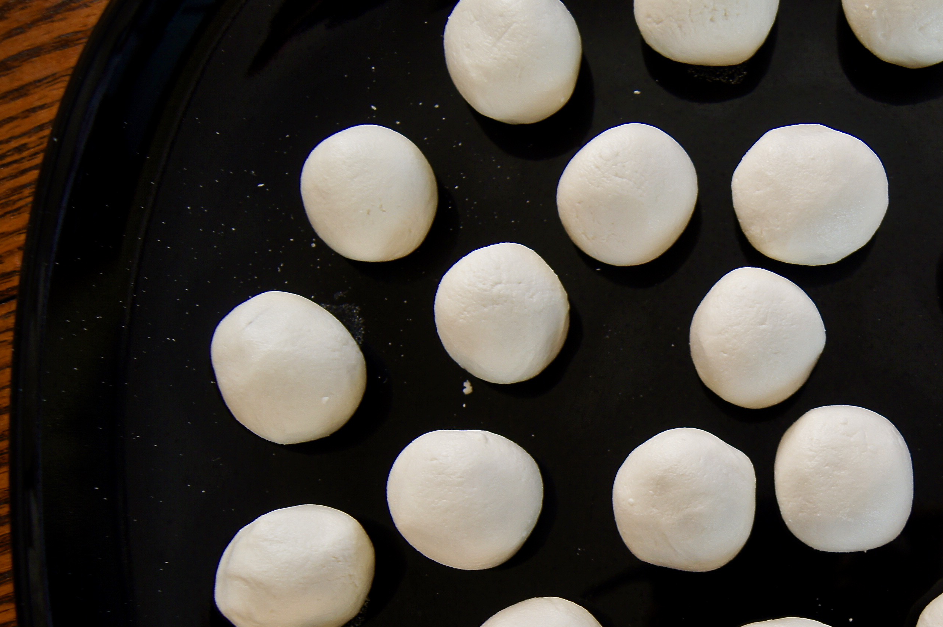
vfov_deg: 16.7
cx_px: 777
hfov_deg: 24.6
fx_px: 2119
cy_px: 497
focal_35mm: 81
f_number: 4.5
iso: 320
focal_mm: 28
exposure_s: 1/50
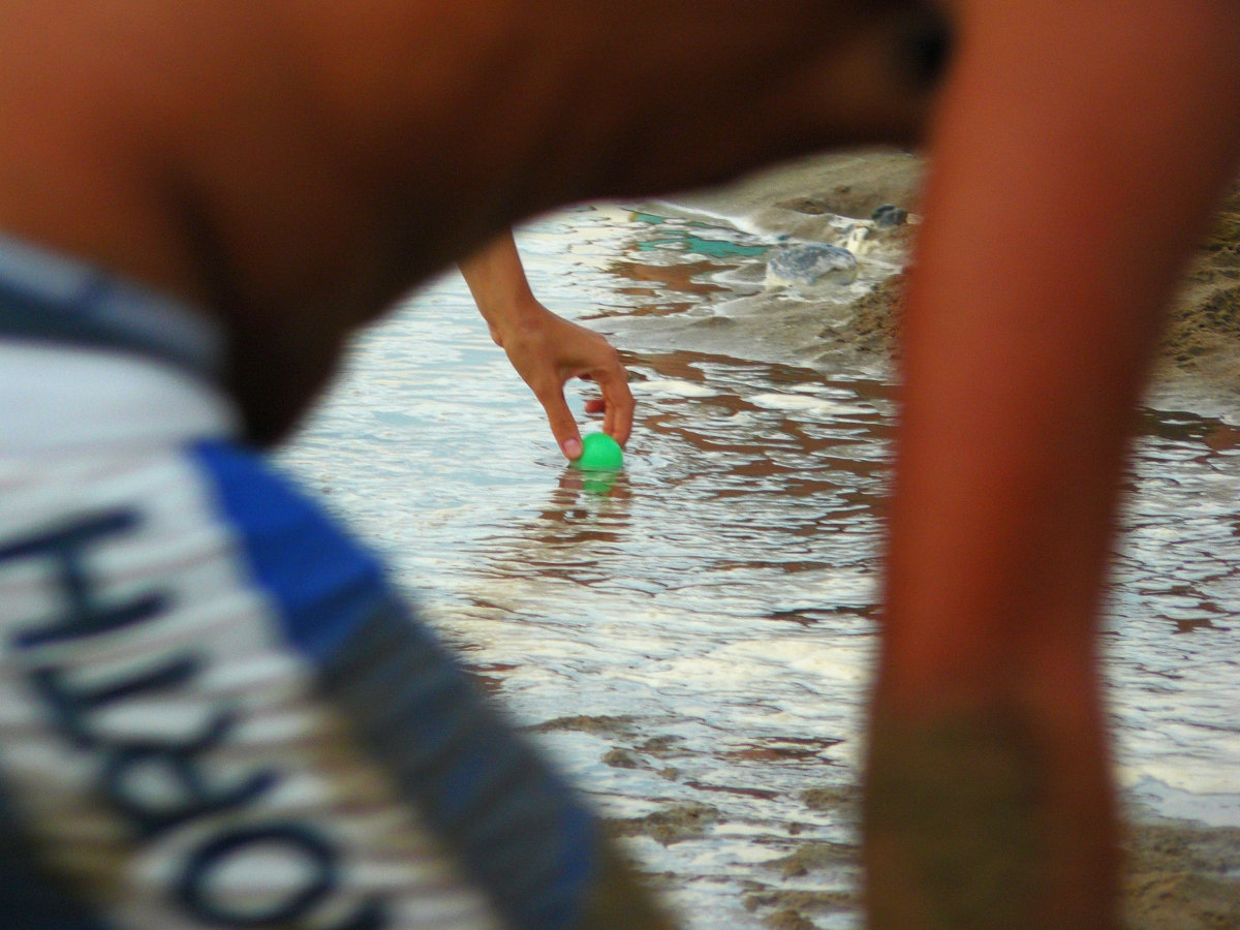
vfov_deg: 3.4
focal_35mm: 432
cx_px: 620
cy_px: 465
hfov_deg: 4.6
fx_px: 15475
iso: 100
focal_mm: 72
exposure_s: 1/200
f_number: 4.5
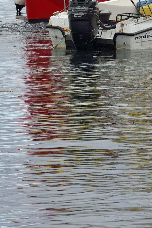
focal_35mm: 626
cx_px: 129
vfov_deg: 3.3
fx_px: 3966
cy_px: -127
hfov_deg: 2.2
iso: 400
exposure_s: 1/400
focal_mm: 185
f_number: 9
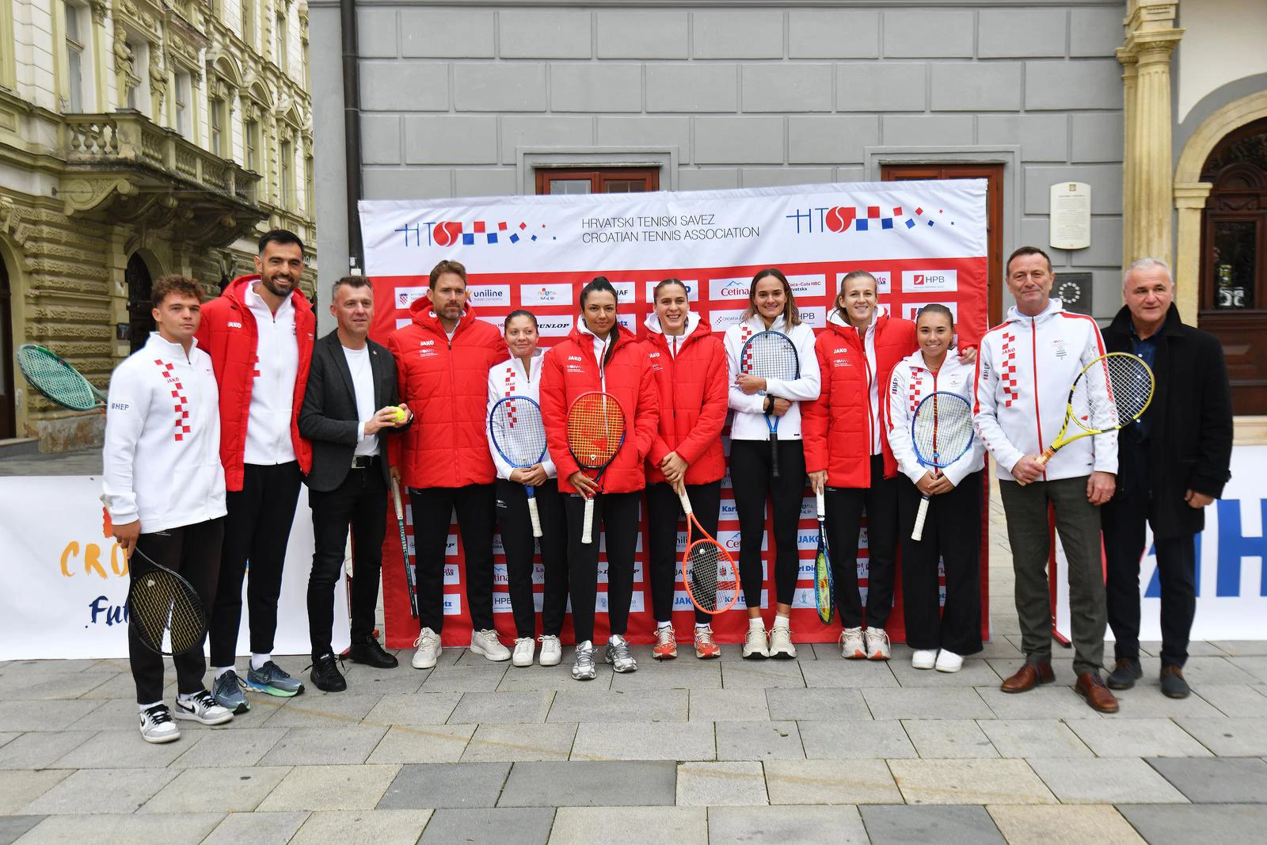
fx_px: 1056
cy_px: 422
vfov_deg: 43.6
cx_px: 634
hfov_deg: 61.9
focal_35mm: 30
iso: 220
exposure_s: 1/400
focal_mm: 30
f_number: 5
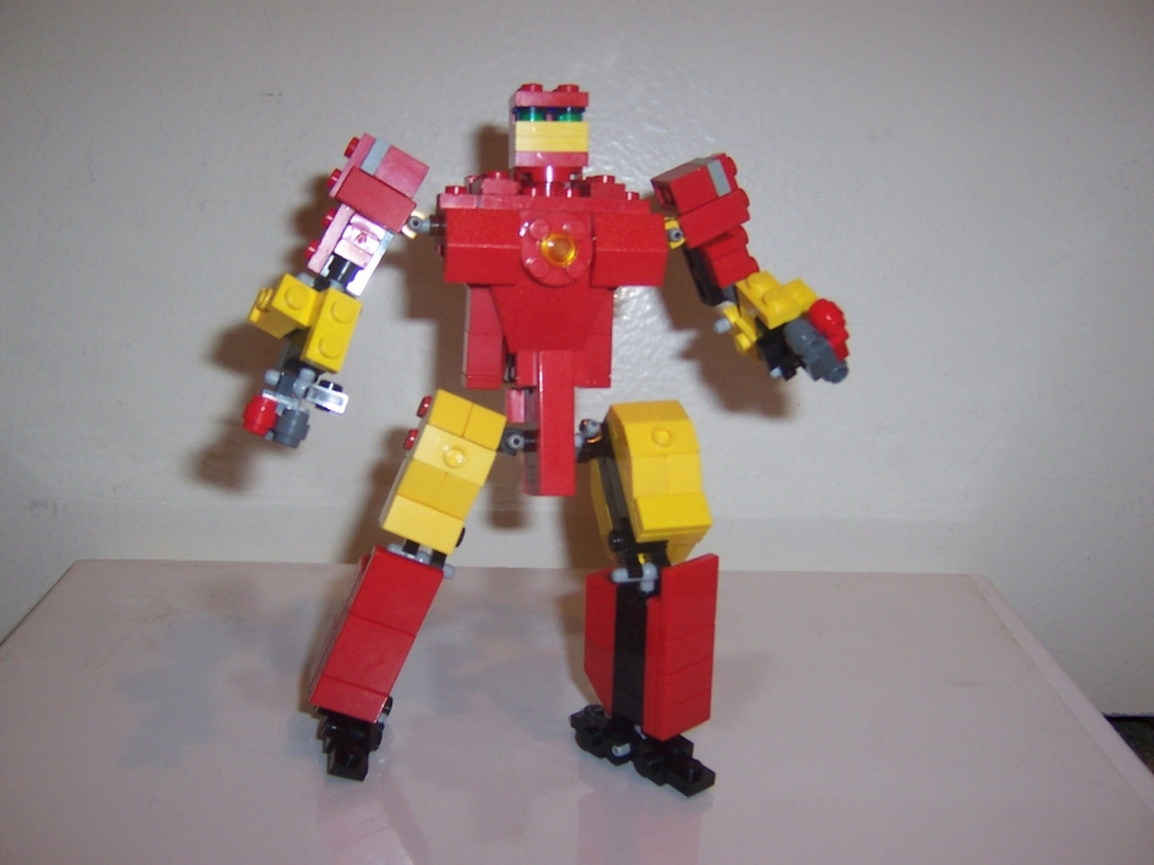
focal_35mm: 36
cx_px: 577
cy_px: 432
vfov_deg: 39.7
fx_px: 1200
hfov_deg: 51.4
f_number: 2.8
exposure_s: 1/60
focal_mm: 5.6
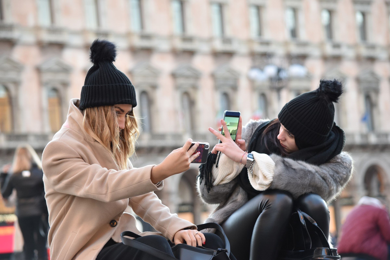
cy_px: 130
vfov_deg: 9.2
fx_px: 1625
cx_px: 195
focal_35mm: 150
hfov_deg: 13.7
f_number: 4.8
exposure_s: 1/80
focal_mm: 100
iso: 400
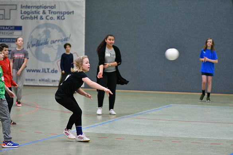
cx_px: 116
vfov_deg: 10.8
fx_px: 825
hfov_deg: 16.1
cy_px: 78
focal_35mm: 128
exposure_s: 1/250
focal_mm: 85
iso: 900
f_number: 2
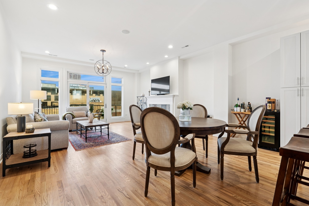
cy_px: 103
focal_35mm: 16
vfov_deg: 73.7
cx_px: 154
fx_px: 137
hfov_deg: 96.7
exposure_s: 1/13
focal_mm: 16
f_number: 8
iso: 320
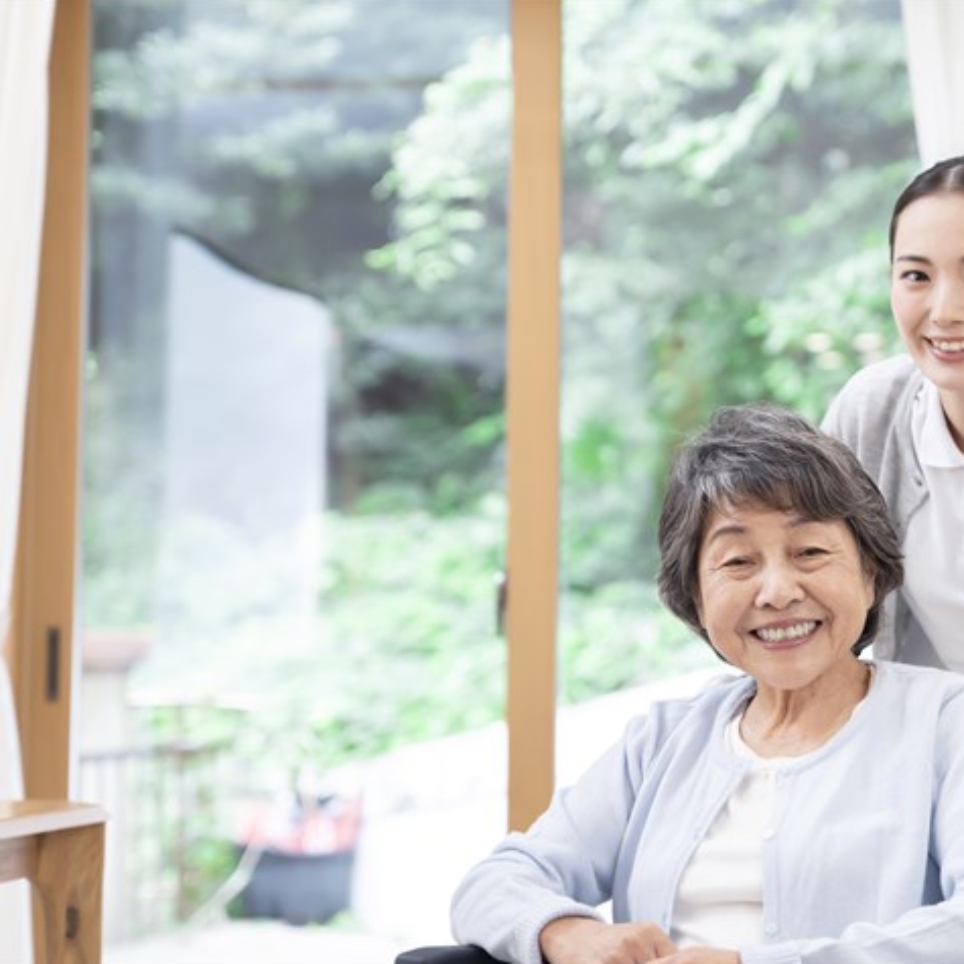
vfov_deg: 22.8
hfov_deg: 22.6
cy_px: 483
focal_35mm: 76
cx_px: 694
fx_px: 2395
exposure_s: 1/250
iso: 1250
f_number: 2.8
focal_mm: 59
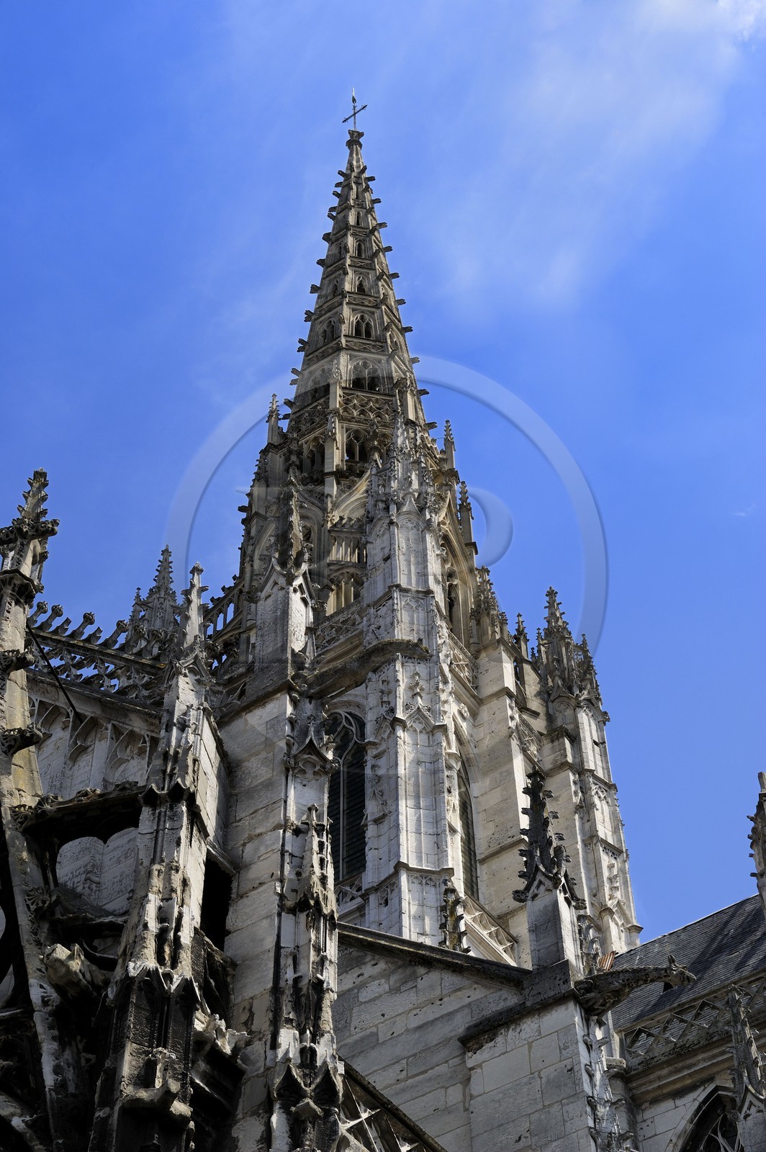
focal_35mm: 60
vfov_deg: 33.4
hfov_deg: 22.6
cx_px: 383
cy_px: 576
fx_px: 1918
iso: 200
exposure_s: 1/200
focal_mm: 60
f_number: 14
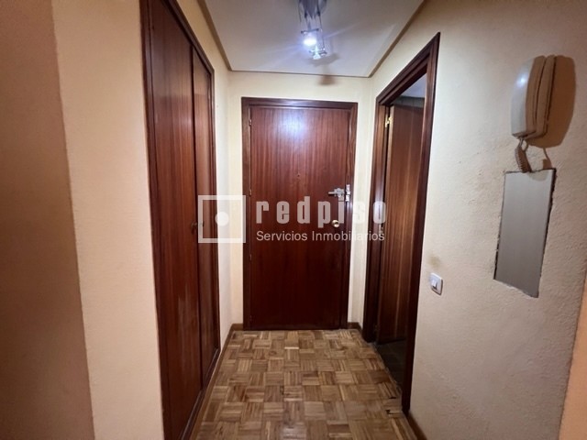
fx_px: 220
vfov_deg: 89.9
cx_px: 294
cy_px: 220
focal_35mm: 13
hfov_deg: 106.2
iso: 800
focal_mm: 1.57
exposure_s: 1/50
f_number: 1.8
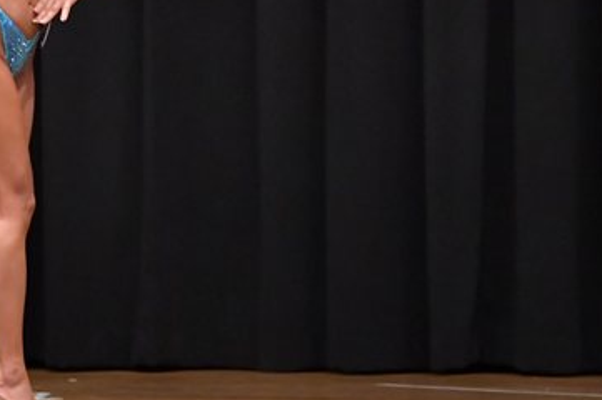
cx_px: 16
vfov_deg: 2.9
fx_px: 7785
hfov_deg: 4.4
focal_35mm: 466
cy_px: 63
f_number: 5.6
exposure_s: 1/400
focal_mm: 145
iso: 6400
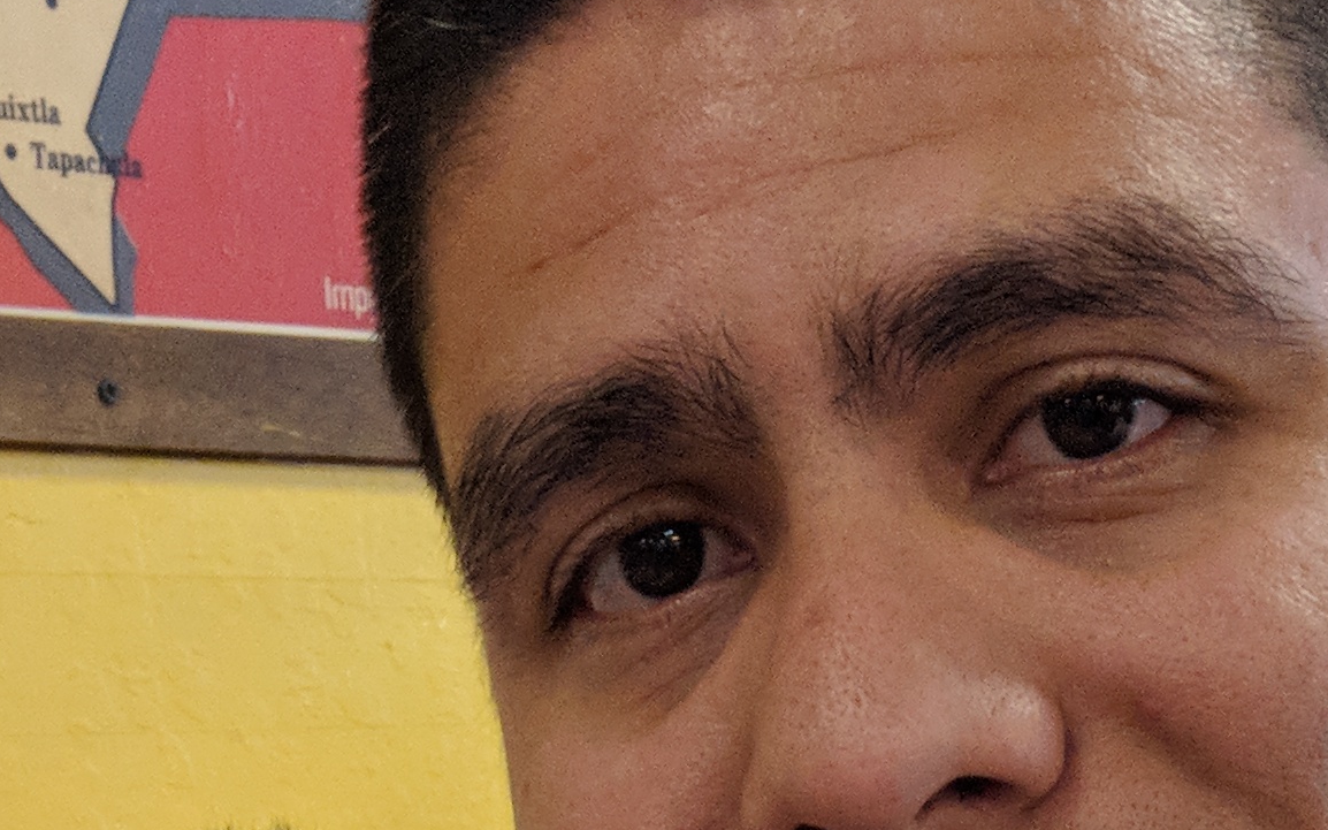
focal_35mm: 100
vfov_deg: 10.7
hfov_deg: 20.8
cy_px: 2140
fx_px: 3619
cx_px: 726
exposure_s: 1/120
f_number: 1.8
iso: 475
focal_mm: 4.44
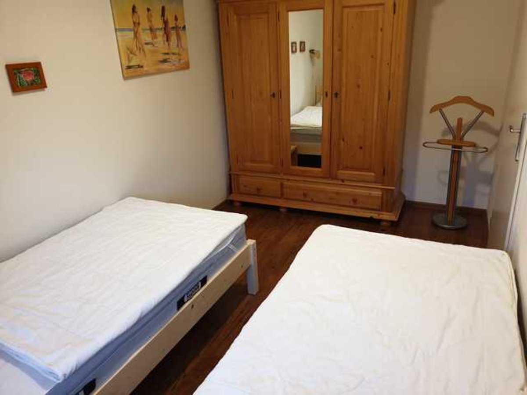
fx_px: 396
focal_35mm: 26
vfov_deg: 53.1
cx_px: 264
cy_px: 198
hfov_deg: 67.3
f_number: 1.5
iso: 320
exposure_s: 1/25
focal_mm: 4.3
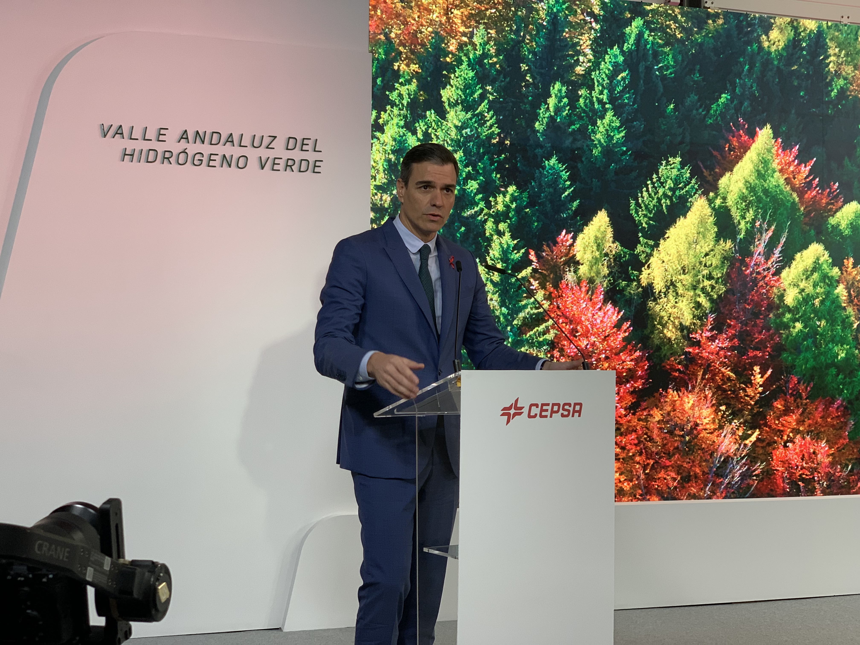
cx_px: 430
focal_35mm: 52
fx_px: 1292
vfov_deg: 28.0
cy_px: 322
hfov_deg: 36.8
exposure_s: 1/97
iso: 80
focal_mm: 6
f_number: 2.4
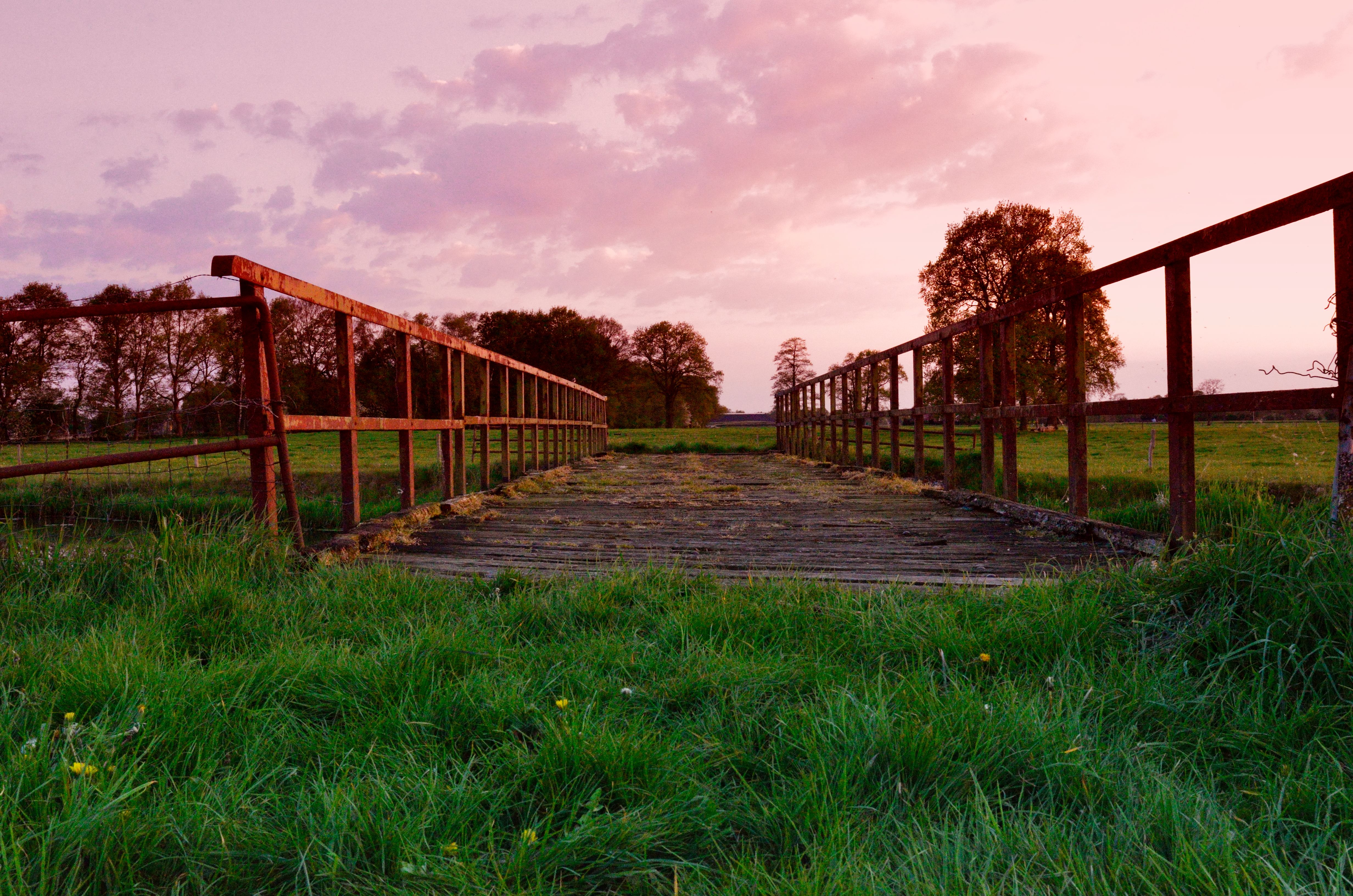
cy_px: 448
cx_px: 676
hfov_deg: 53.2
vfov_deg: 36.7
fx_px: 1350
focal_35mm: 36
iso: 6400
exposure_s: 1/320
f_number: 10
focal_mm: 24
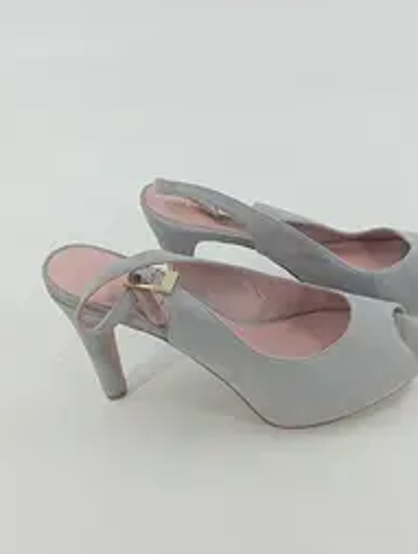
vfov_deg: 42.8
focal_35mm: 44
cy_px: 300
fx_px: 705
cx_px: 274
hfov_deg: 32.8
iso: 75
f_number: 1.8
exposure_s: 1/100
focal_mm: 4.22
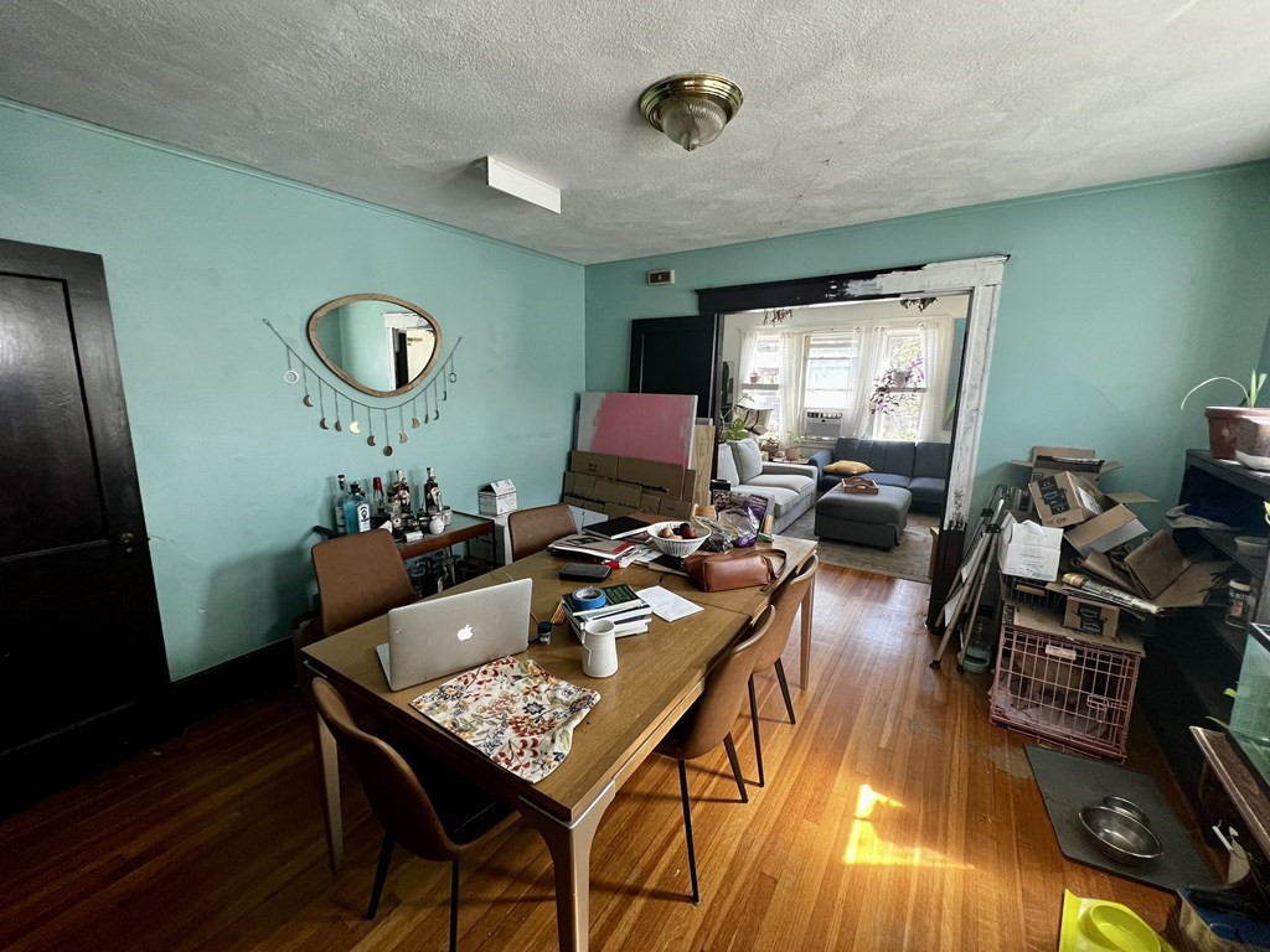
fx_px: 477
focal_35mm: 13
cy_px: 476
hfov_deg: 106.2
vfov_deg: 89.9
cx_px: 635
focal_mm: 1.57
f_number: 1.8
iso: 250
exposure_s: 1/102
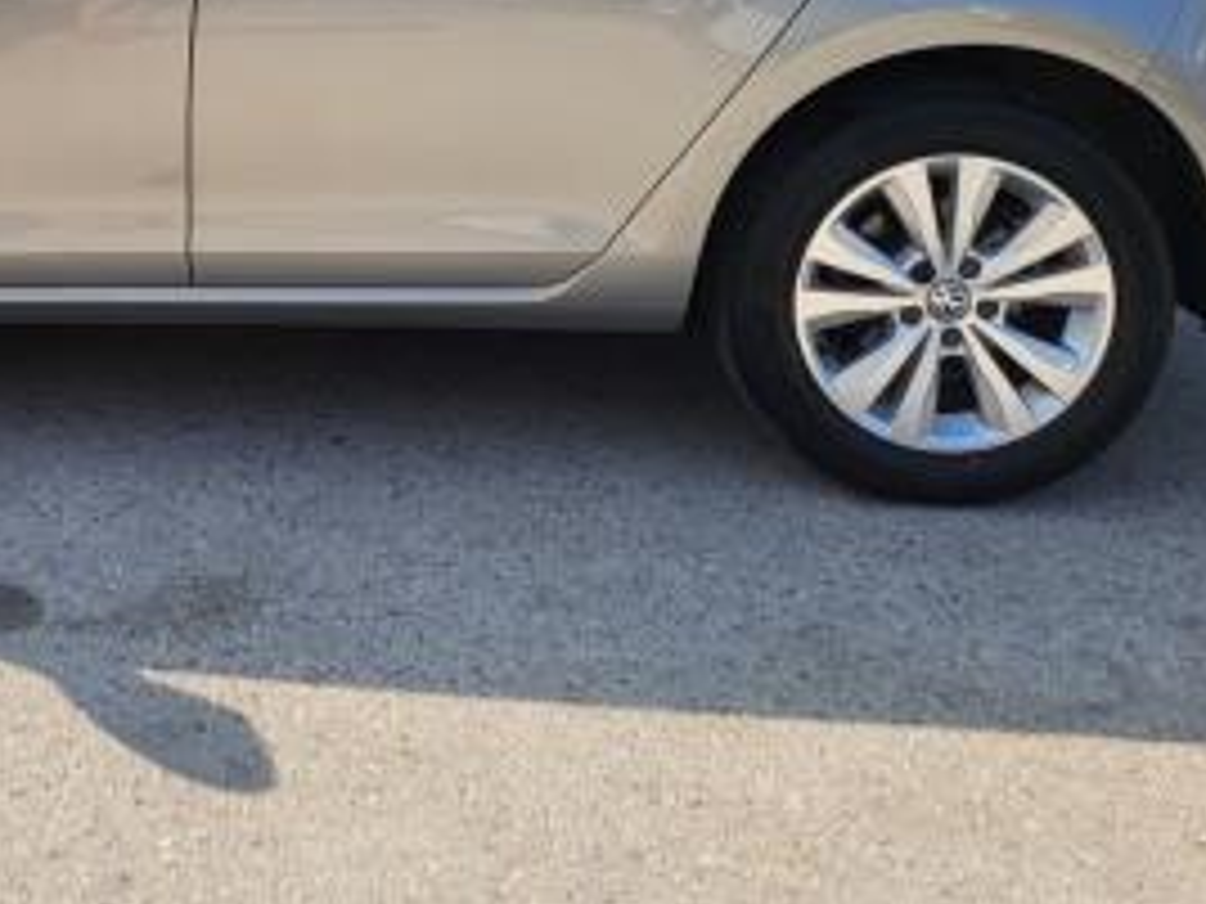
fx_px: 2160
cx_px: 27
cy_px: -166
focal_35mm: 62
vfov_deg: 22.0
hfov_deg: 29.3
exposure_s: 1/2359
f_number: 1.8
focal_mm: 5.4
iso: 40
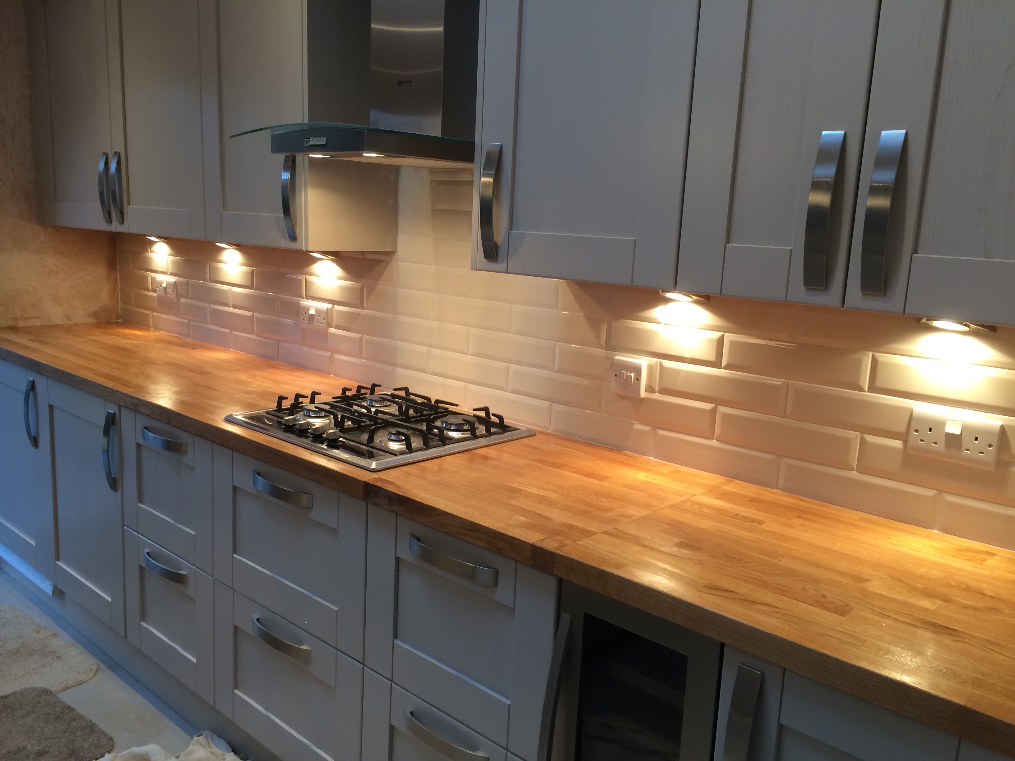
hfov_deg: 60.0
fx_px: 880
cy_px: 380
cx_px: 508
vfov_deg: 46.8
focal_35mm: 30
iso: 80
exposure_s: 1/30
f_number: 2.2
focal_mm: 4.12
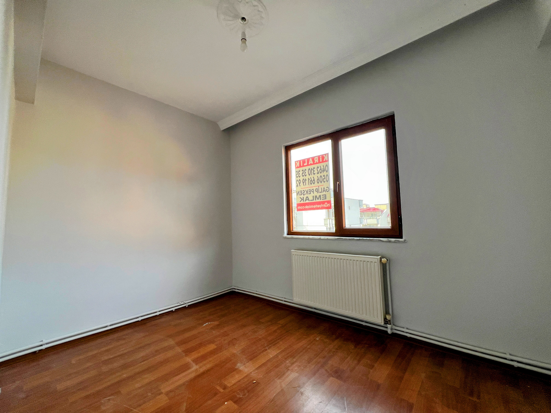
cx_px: 276
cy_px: 206
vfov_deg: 89.9
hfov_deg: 106.2
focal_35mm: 13
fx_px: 207
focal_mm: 1.57
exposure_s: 1/99
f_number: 1.8
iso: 64
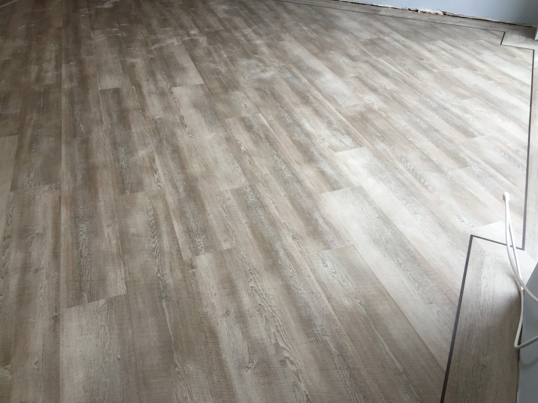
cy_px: 202
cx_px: 269
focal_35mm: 29
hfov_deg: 61.7
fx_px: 451
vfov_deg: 48.2
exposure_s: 1/50
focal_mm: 4.15
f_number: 2.2
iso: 40
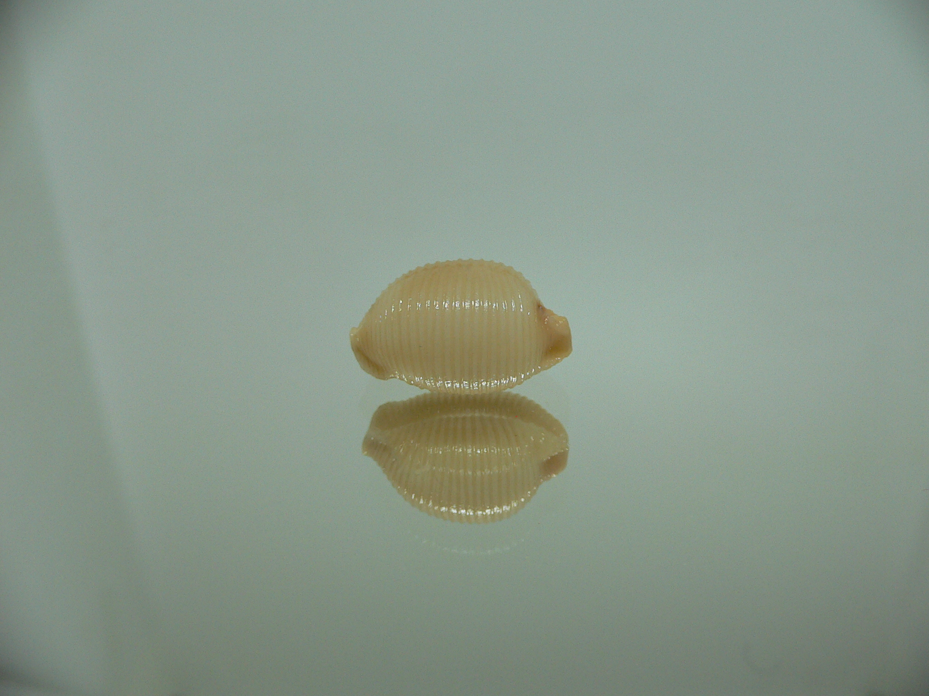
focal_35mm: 35
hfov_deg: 52.6
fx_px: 939
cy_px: 348
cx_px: 464
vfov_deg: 40.7
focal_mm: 4.6
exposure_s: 1/60
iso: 100
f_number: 2.8
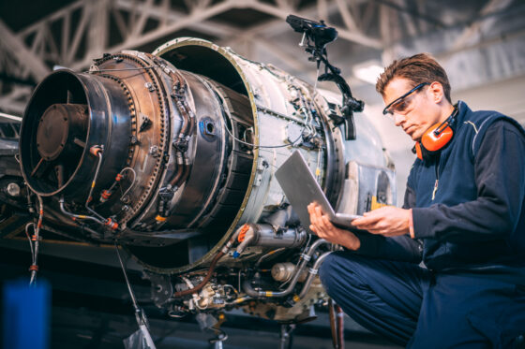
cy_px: 174
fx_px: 846
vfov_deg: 23.4
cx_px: 262
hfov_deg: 34.5
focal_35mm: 58
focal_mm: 58
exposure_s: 1/200
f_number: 1.4
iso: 200
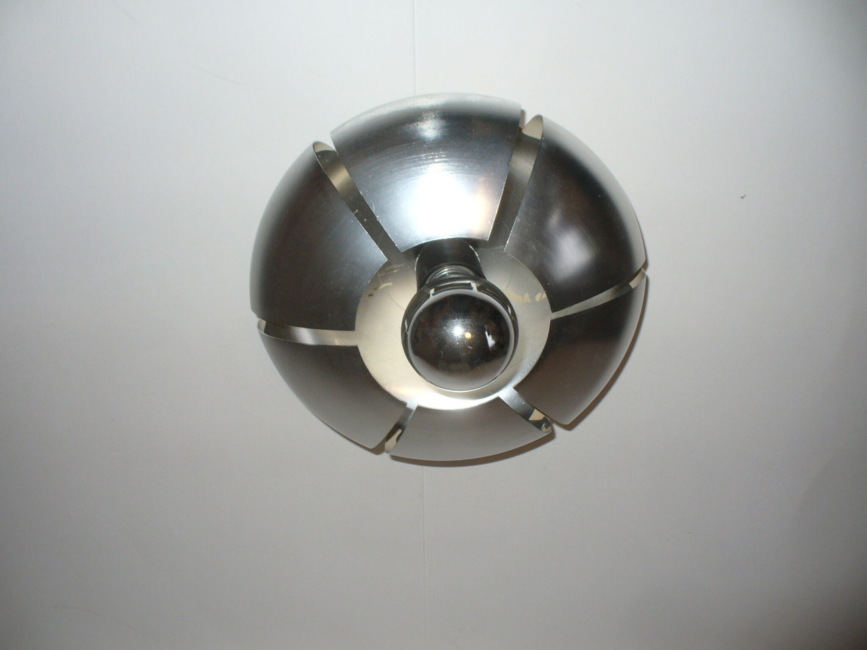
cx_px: 434
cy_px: 325
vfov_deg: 38.7
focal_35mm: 37
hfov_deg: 50.1
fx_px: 927
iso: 100
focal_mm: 6.1
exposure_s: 1/30
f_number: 2.8
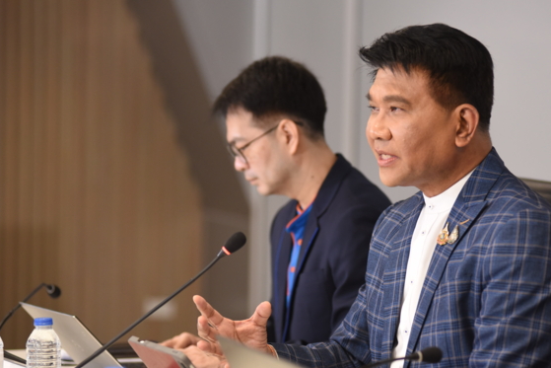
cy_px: 193
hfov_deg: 14.3
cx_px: 289
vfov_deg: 9.6
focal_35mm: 143
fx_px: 2189
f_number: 2.8
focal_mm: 125
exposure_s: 1/200
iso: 2000
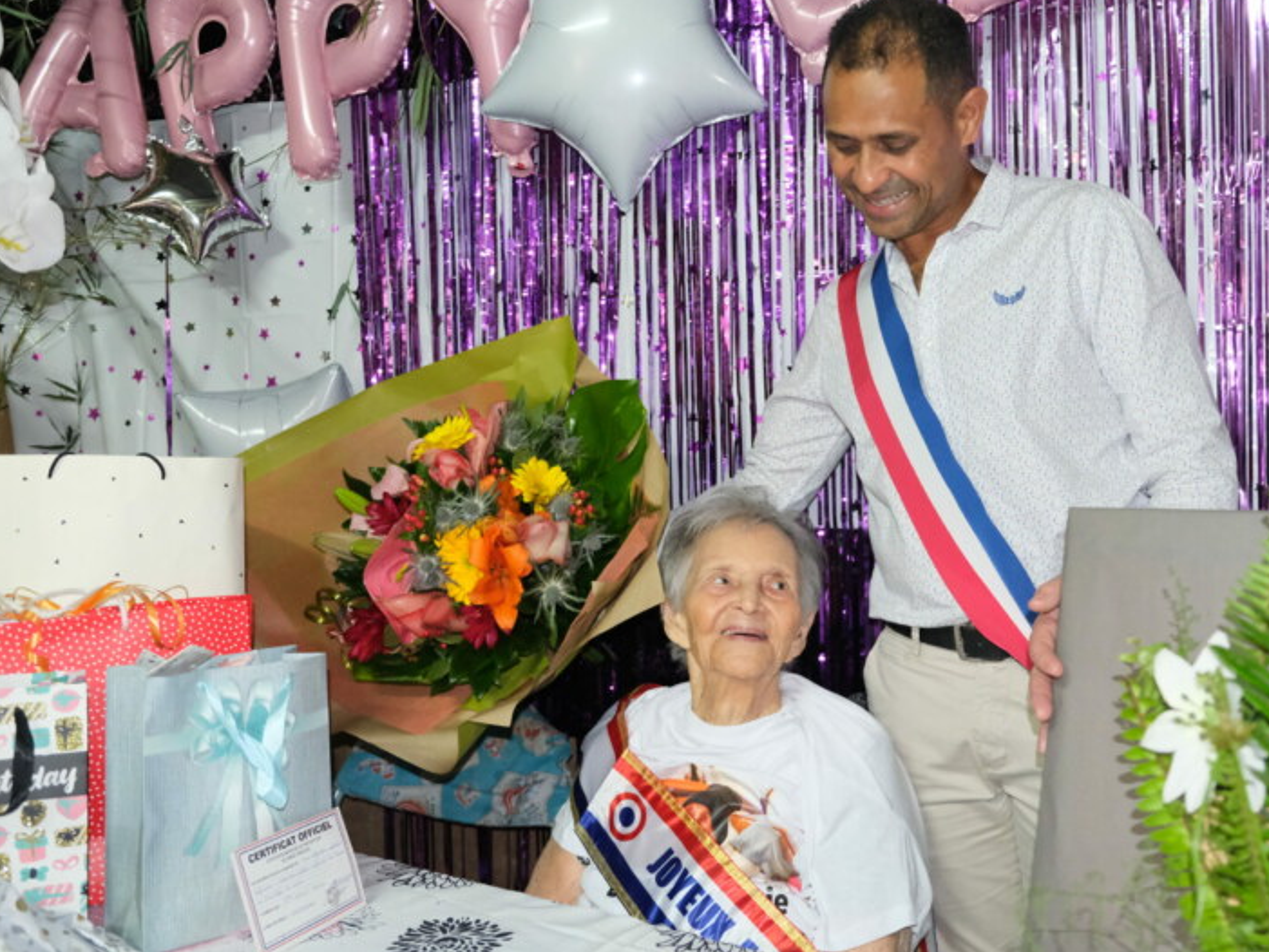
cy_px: 471
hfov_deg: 53.9
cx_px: 686
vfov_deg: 41.8
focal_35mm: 34
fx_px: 1247
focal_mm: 20.5
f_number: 3.2
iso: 6400
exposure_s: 1/60
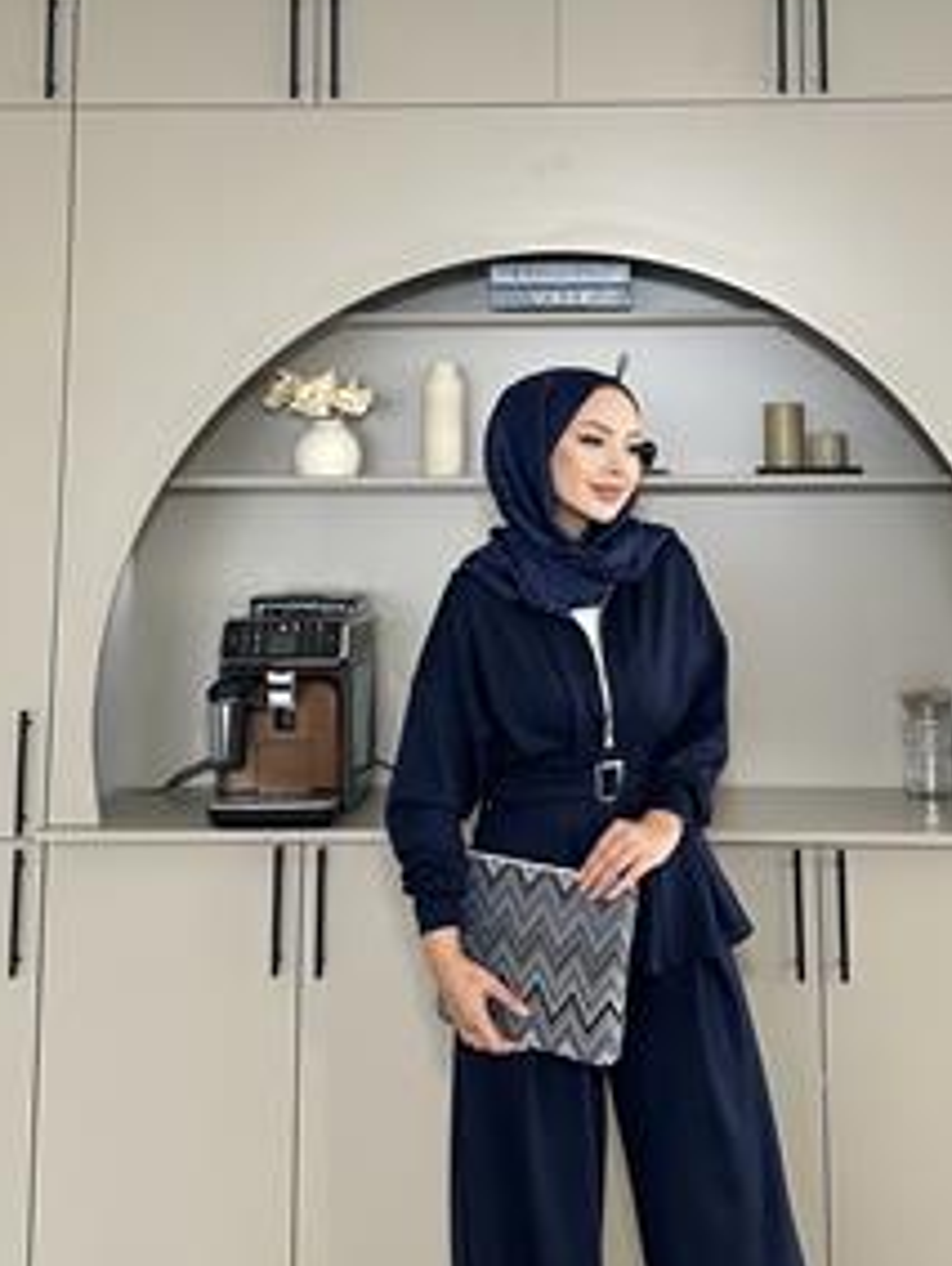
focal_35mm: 35
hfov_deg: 40.5
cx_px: 594
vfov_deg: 51.9
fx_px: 1281
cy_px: 807
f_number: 1.78
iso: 200
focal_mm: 6.86
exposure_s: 1/121
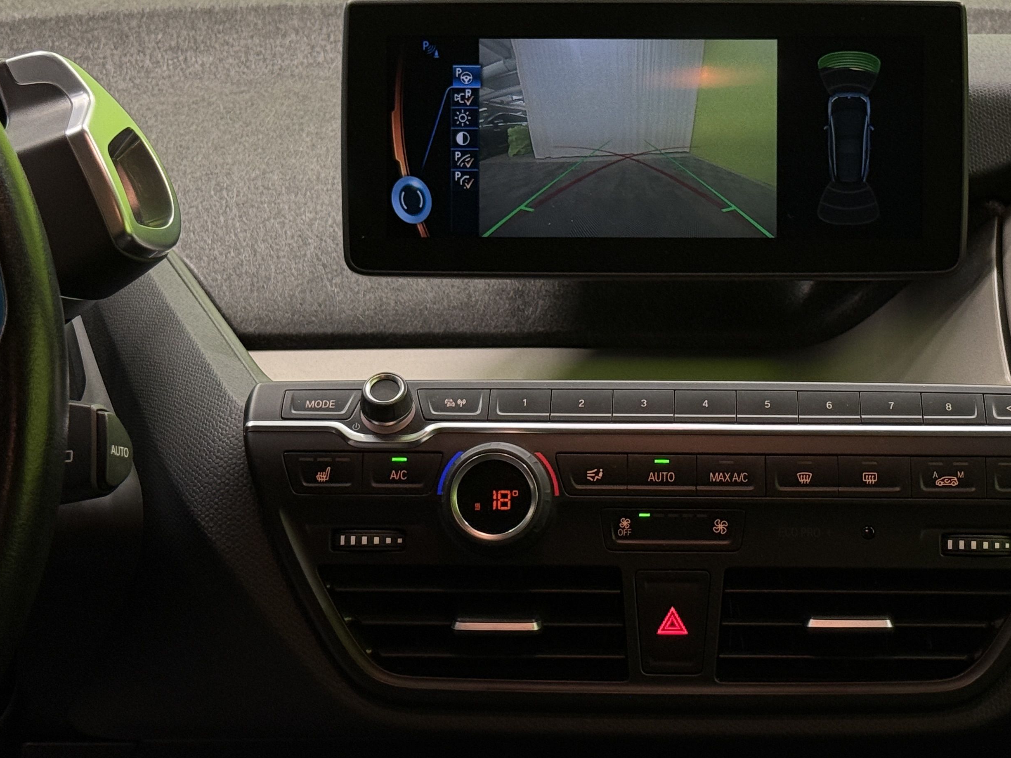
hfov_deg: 24.6
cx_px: 676
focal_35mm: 79
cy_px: 281
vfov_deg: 18.6
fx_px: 2307
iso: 125
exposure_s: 1/50
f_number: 1.78
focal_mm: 6.76
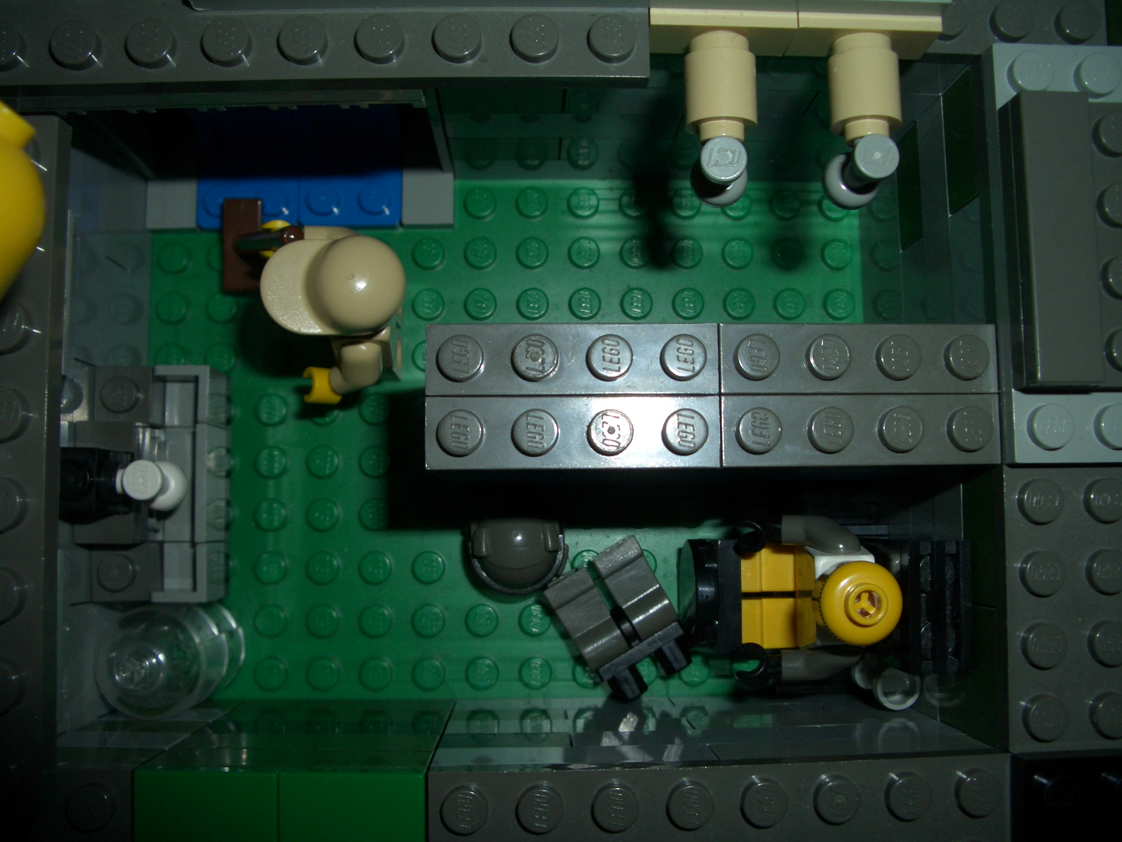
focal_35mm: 35
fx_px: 1134
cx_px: 561
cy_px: 421
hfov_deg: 52.6
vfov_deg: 40.7
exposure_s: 1/60
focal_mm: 5.8
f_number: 4.3
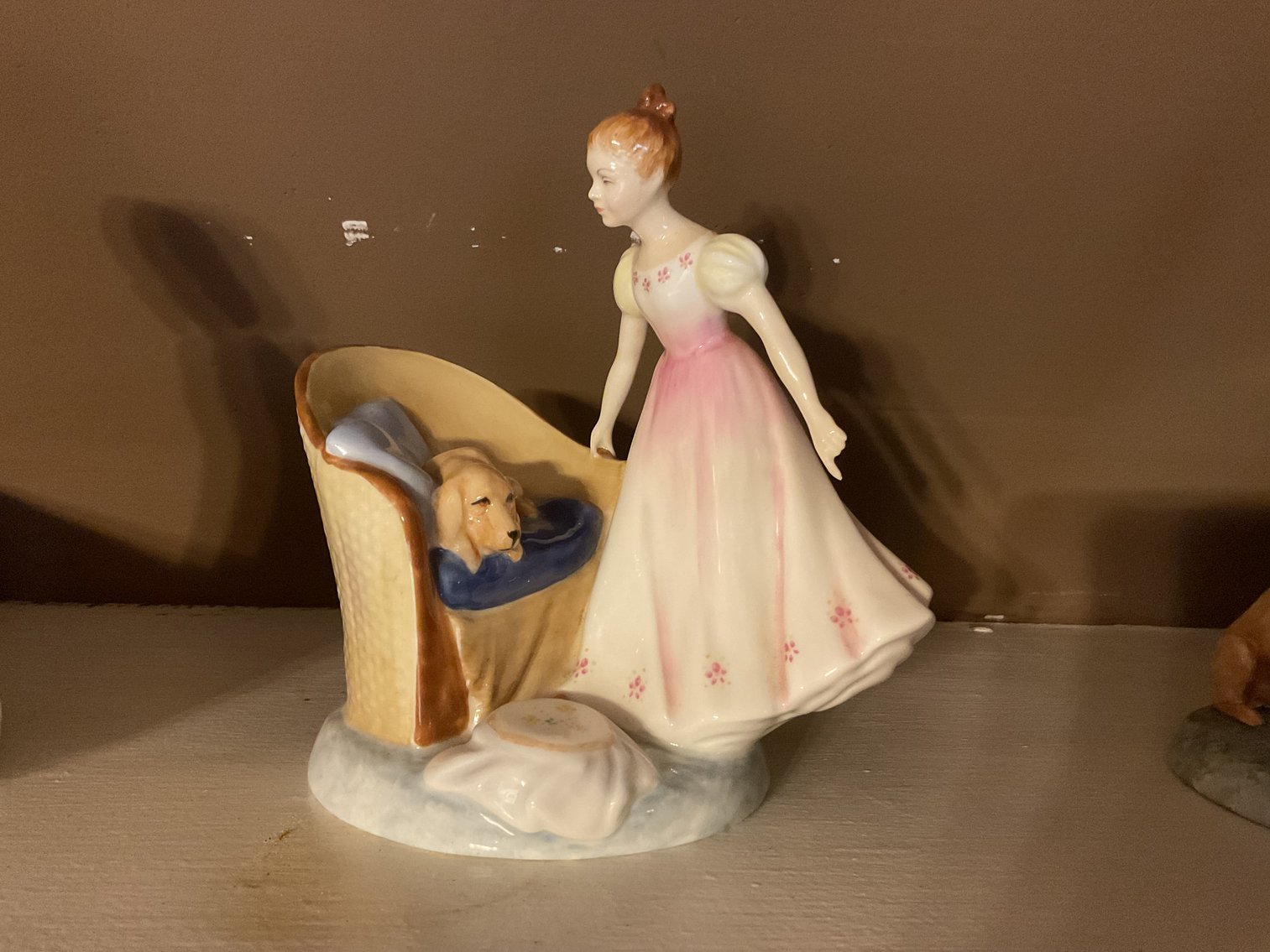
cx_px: 635
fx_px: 1064
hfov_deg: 61.7
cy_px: 476
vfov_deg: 48.2
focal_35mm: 29
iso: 400
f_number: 1.8
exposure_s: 1/30
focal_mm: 3
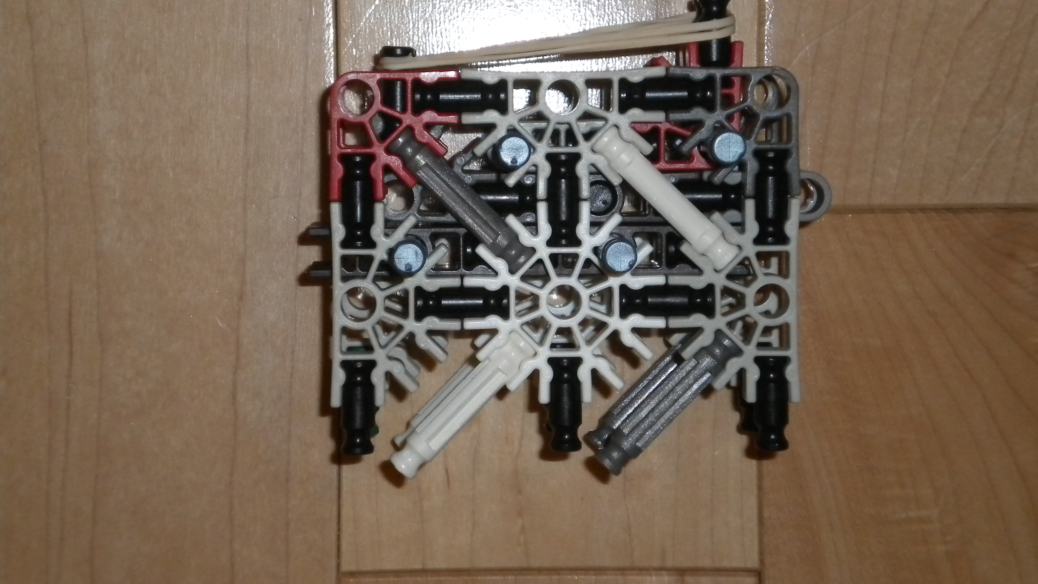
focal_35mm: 87
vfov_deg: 13.9
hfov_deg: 24.5
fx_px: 2395
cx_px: 520
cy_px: 238
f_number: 5.1
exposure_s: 1/60
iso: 400
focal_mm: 14.3
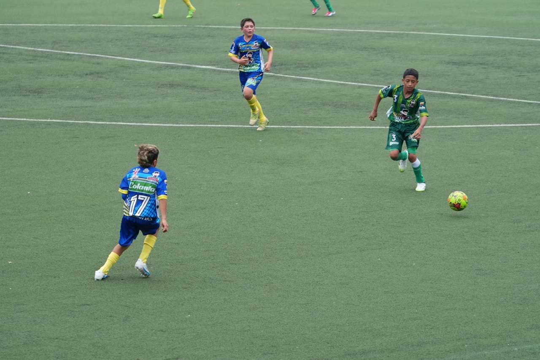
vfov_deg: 6.2
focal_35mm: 222
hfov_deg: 9.3
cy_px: 180
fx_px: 3329
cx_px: 270
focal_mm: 148
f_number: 5
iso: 1600
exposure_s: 1/3200
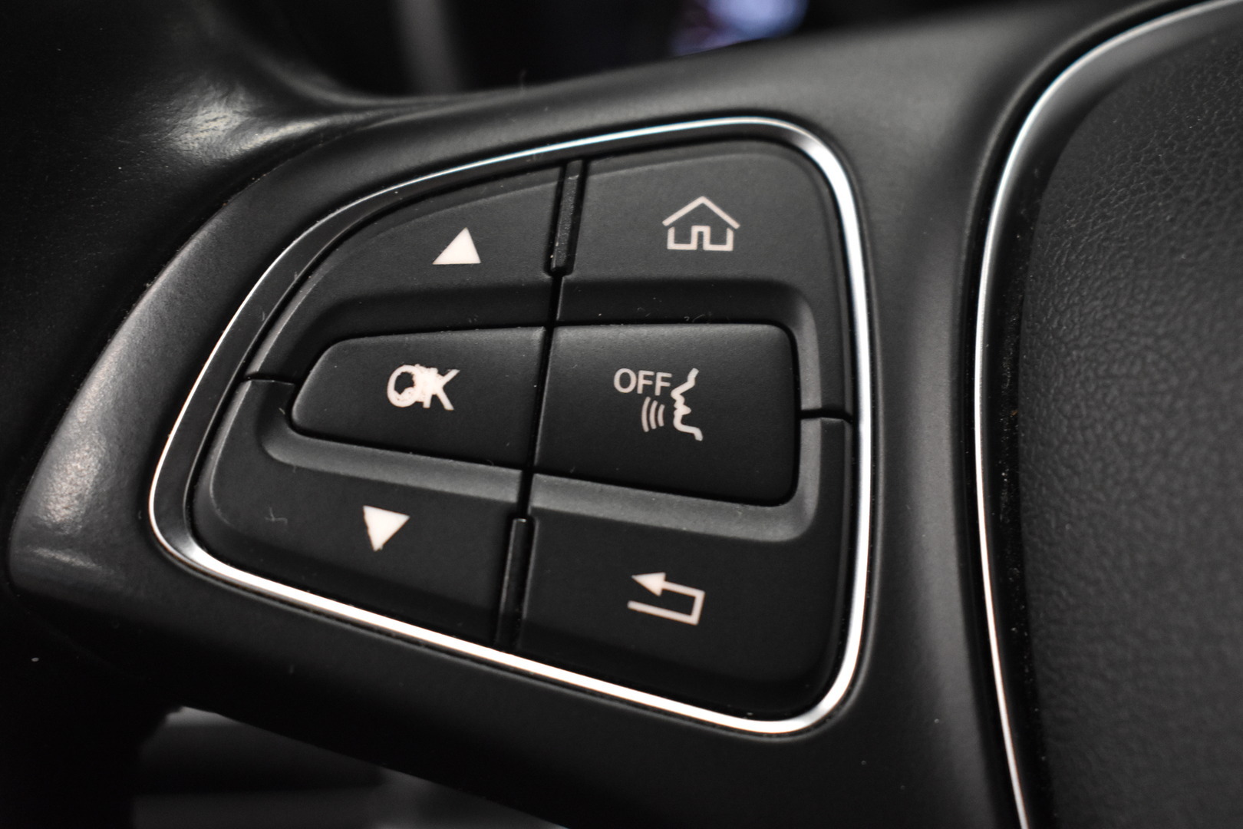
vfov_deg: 22.6
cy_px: 414
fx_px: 2072
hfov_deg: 33.4
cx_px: 622
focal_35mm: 60
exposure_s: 1/60
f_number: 5
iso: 2500
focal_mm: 40
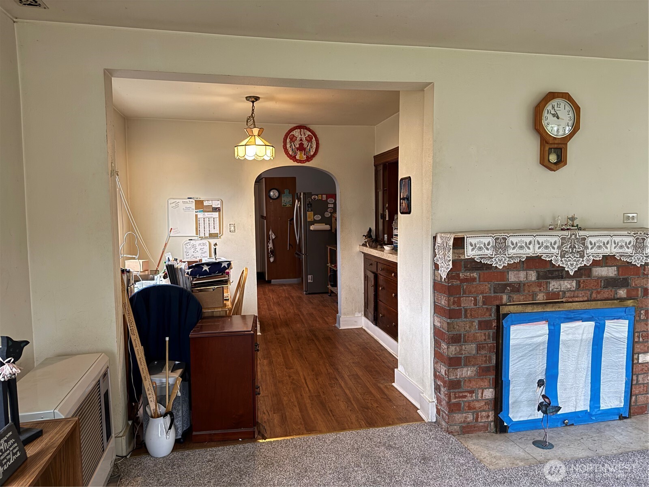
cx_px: 324
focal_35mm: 24
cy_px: 244
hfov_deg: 71.6
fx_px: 450
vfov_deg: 56.8
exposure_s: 1/60
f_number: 1.78
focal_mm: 6.76
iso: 320
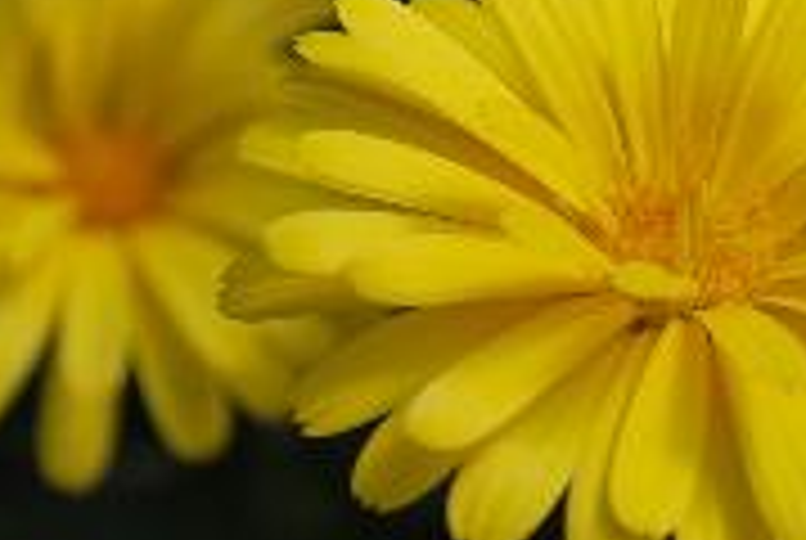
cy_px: 279
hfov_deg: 11.1
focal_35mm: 184
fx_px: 4129
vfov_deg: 7.5
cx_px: 716
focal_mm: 55
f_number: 8
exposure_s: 1/250
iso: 100
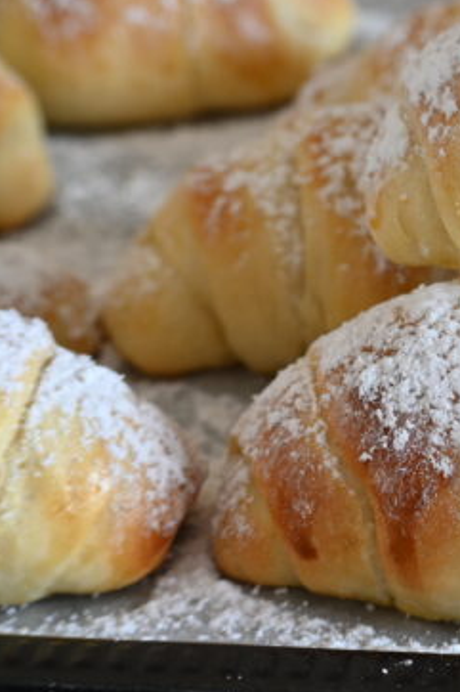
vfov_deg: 13.8
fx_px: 2858
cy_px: 293
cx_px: 559
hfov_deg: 9.1
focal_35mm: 149
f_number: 5.6
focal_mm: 50
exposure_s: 1/15
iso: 200
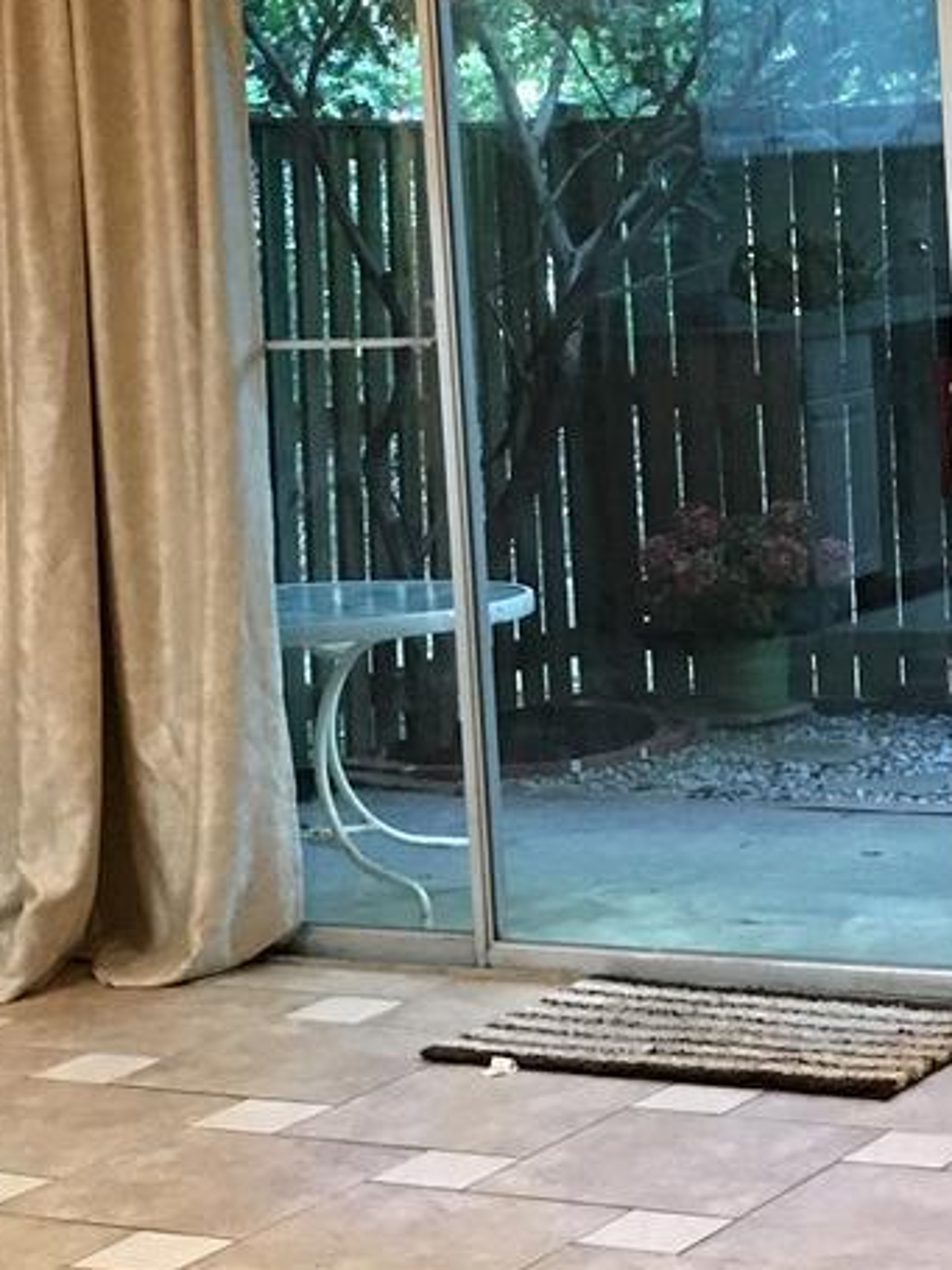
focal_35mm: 98
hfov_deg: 14.9
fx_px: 3595
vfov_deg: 19.9
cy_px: 382
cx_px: 851
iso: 160
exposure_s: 1/30
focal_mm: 4.15
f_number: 2.2
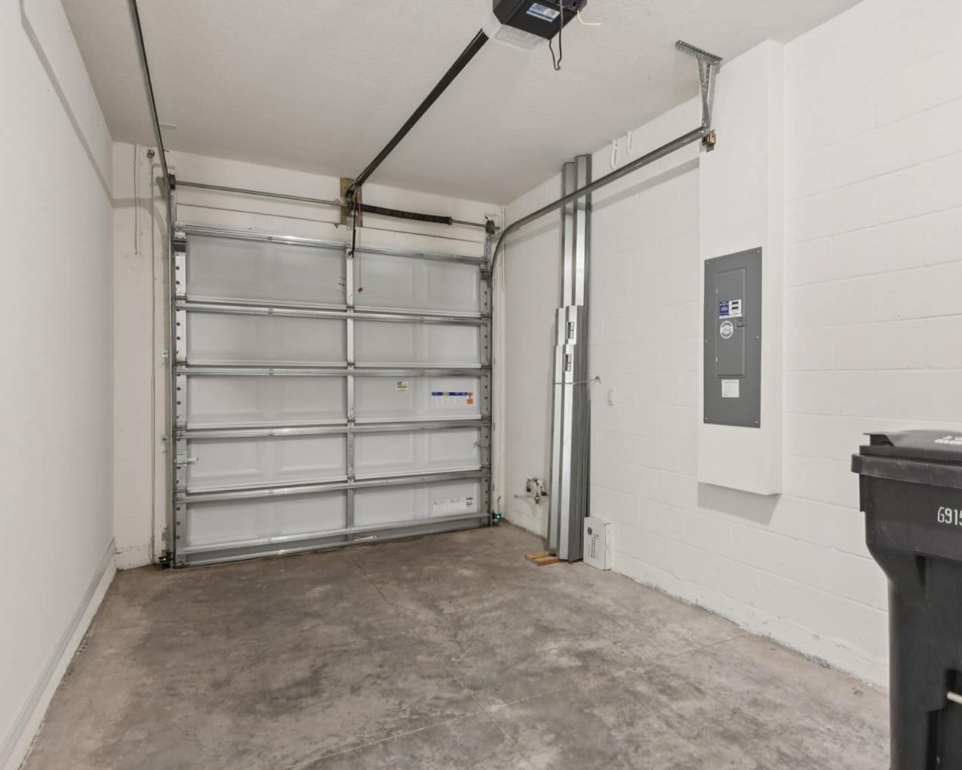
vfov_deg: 65.5
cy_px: 395
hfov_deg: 77.2
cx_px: 549
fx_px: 598
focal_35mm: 21
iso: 400
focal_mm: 18
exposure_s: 1/3
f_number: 8
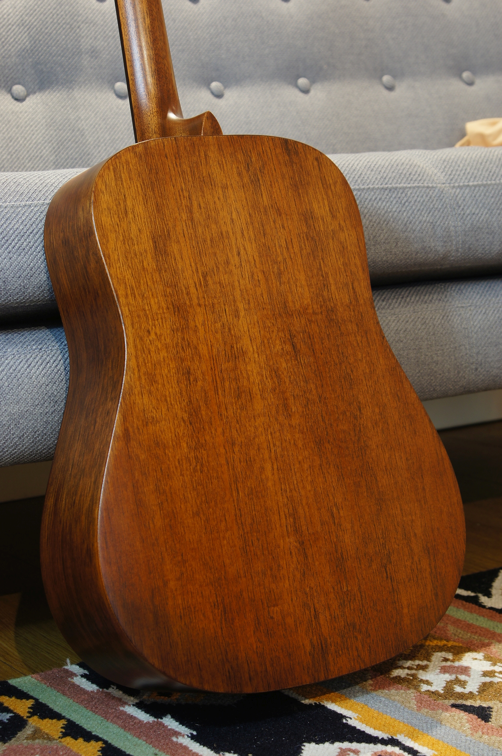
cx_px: 251
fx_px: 1572
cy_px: 378
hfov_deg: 18.1
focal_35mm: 75
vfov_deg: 27.0
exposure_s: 1/4
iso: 100
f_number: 7.1
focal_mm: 50
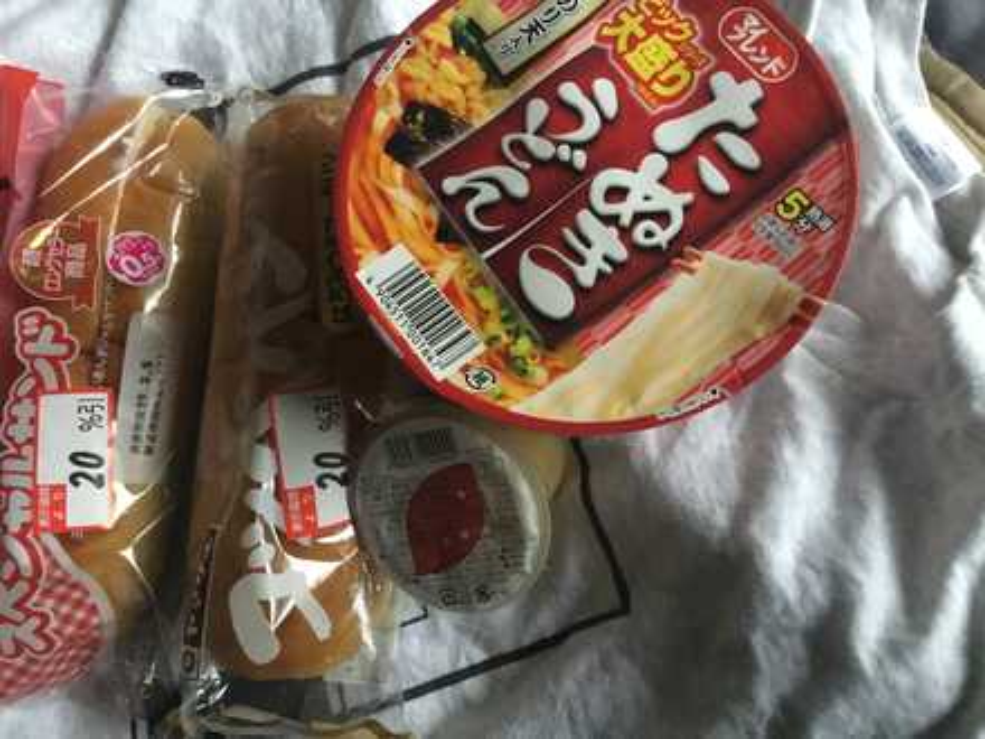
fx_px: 882
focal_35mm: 31
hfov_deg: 58.4
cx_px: 492
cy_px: 370
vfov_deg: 45.4
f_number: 2.4
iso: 400
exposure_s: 1/15
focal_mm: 3.3
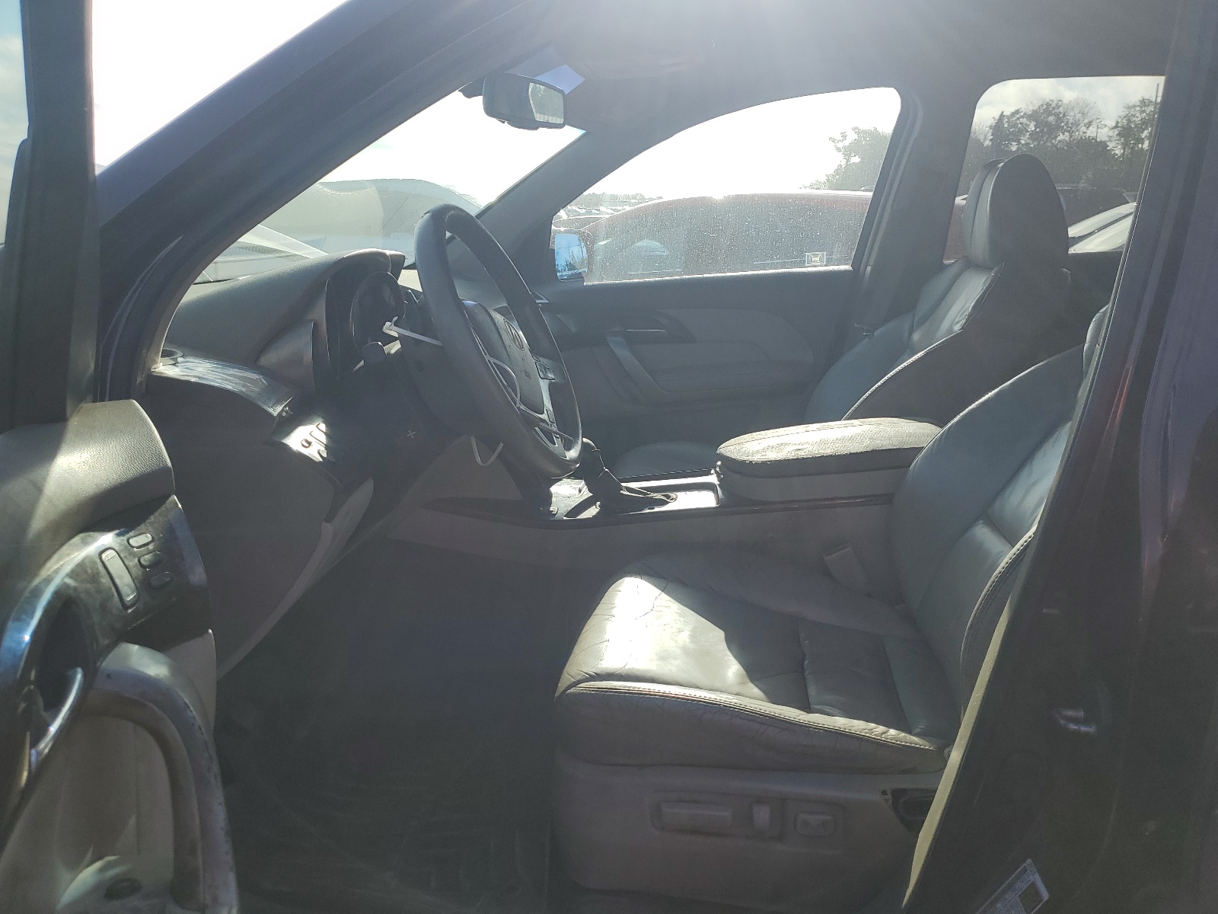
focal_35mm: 26
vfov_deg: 53.1
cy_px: 457
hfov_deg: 67.3
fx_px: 915
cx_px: 609
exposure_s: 1/2500
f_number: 1.5
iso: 50
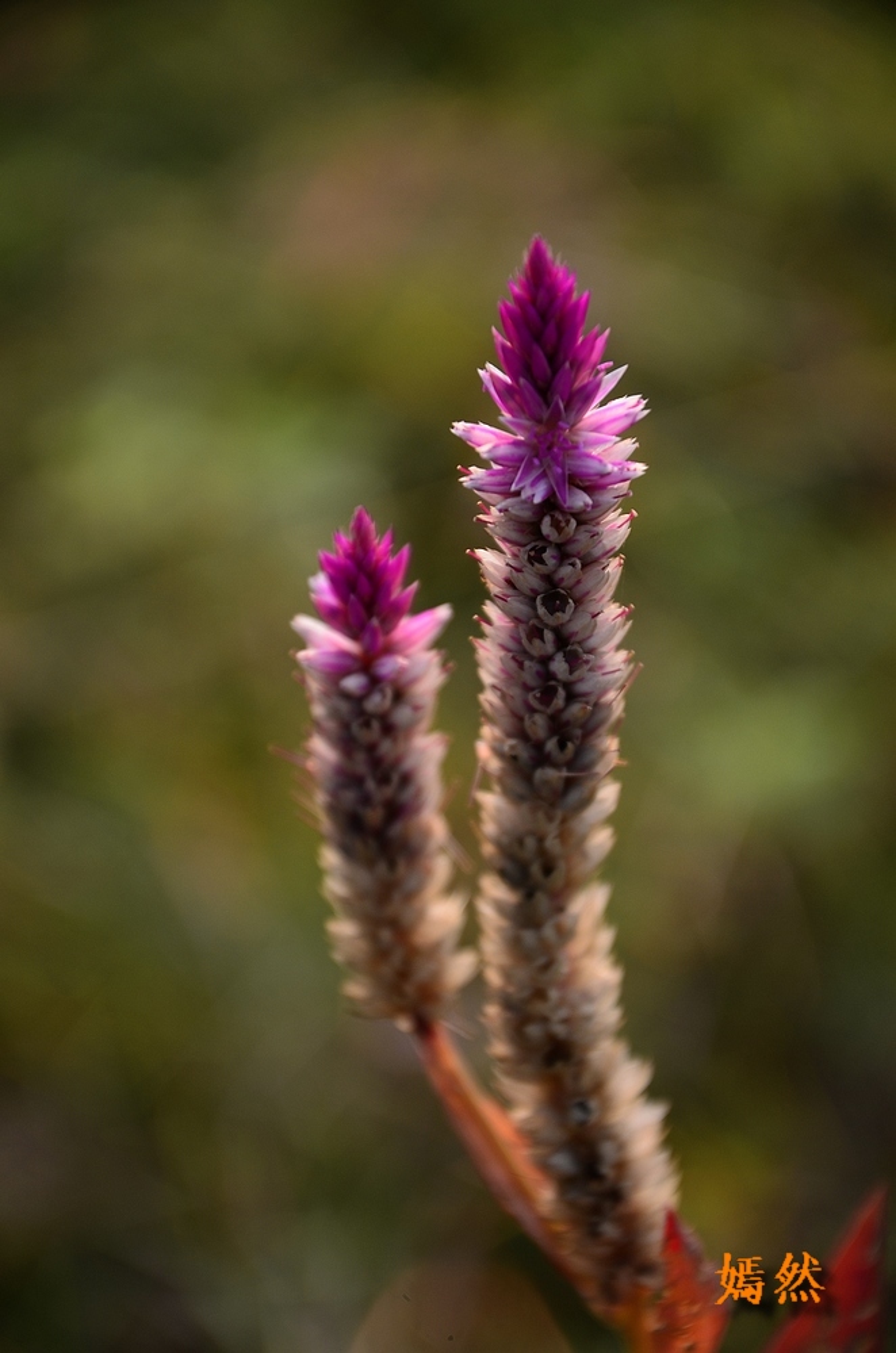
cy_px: 676
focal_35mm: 158
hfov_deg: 8.7
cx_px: 448
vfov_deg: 13.1
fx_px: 5908
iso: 200
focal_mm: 105
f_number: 5.6
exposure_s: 1/125
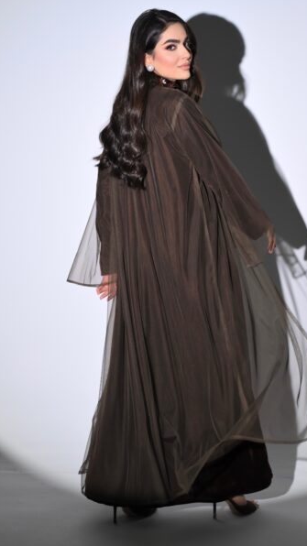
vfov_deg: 30.9
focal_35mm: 68
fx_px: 985
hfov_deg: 17.7
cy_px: 227
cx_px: 199
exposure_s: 1/200
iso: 500
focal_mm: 43
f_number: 4
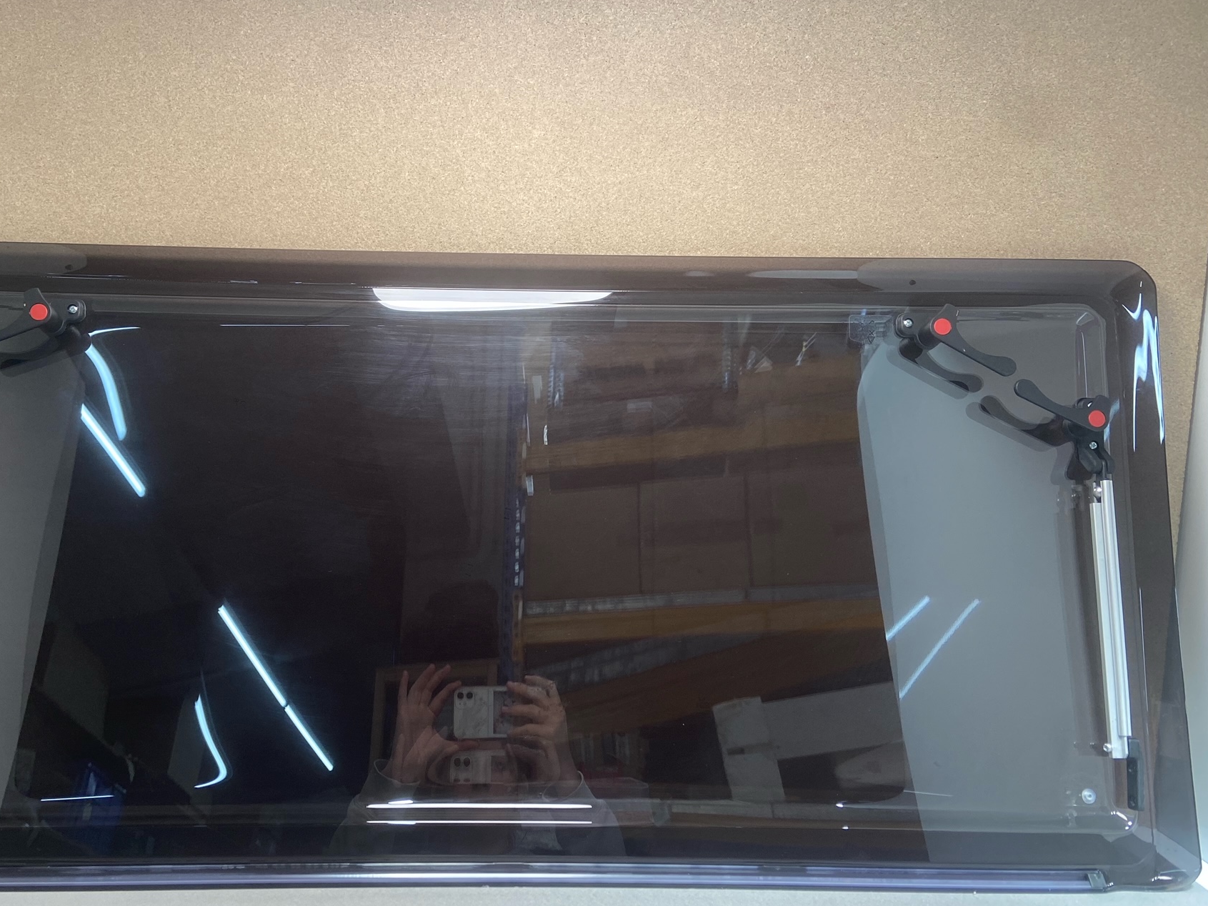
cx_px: 493
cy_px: 525
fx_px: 1082
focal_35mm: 31
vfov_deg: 45.3
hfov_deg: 58.0
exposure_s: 1/100
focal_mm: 4.25
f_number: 1.8
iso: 64
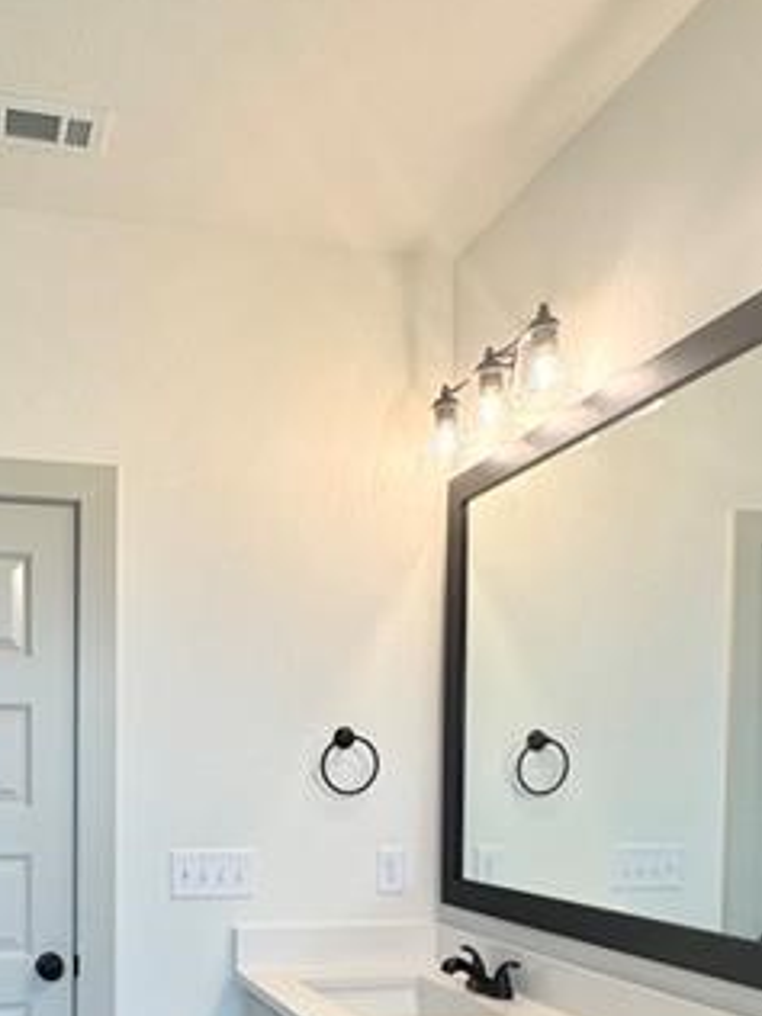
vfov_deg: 50.9
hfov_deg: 40.4
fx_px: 998
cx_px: 170
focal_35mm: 34
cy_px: 801
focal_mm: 2.22
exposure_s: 1/120
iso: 50
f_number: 2.2
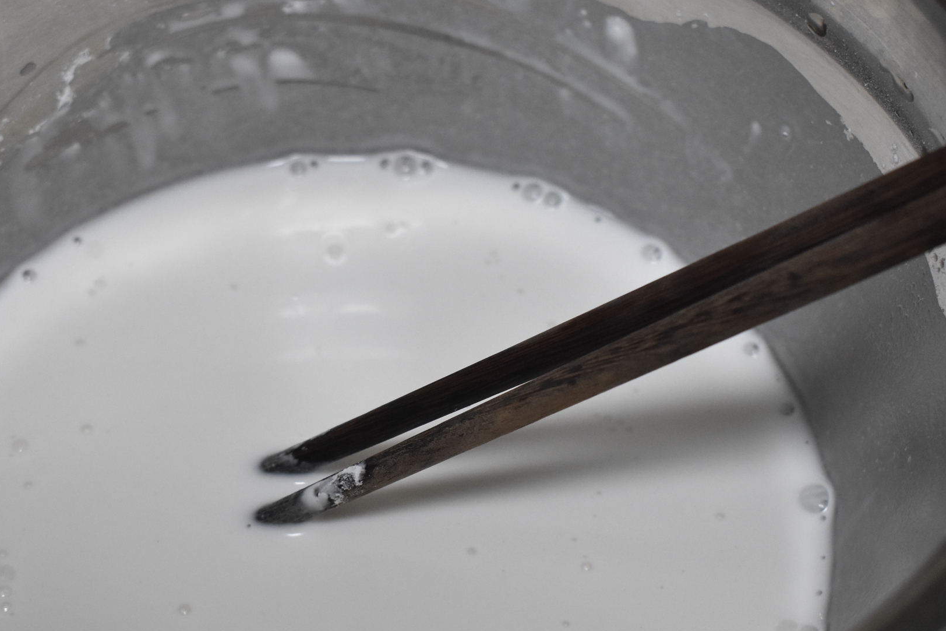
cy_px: 358
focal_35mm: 74
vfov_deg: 18.5
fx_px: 1937
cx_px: 390
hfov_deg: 27.4
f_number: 5
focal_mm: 35
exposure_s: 1/60
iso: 1400
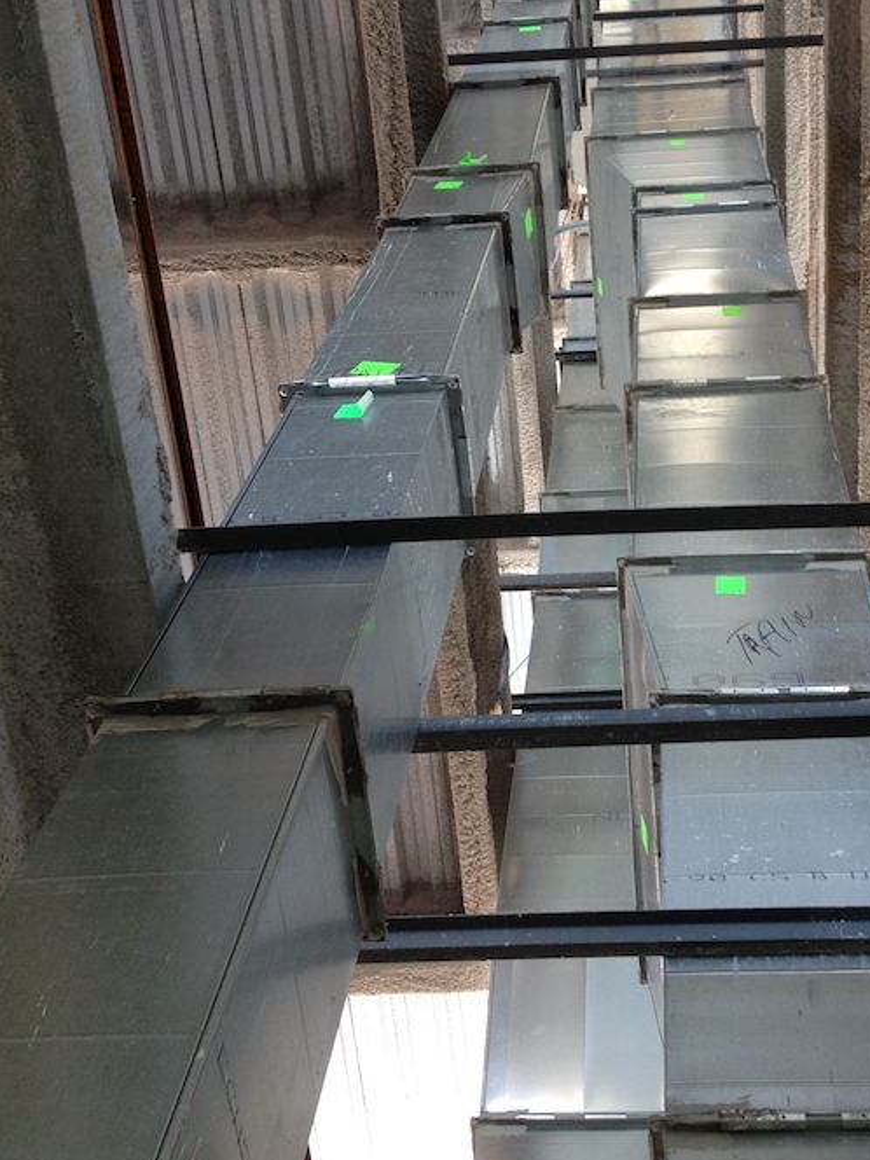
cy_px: 473
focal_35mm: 54
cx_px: 601
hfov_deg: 26.8
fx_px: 1810
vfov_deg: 35.4
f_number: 2.4
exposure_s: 1/60
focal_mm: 4.28
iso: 50
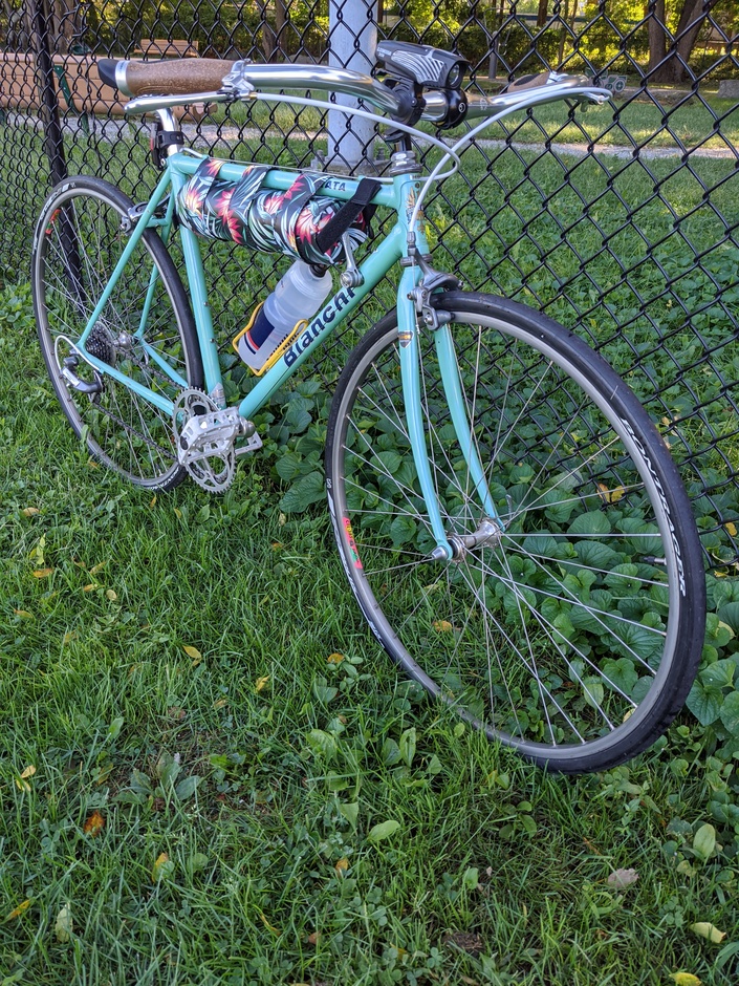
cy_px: 493
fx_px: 769
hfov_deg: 51.4
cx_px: 370
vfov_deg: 65.3
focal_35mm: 27
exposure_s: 1/239
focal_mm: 4.38
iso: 50
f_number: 1.73
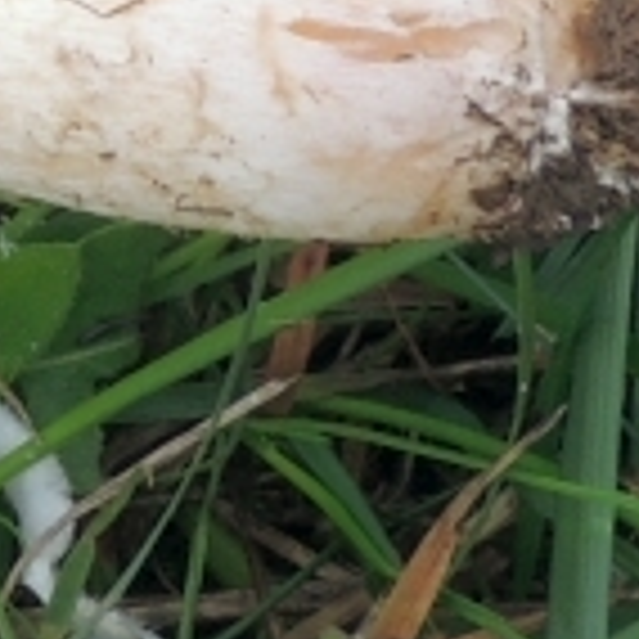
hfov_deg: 9.3
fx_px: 3717
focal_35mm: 178
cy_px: -310
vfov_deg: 9.6
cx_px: -572
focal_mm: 4.9
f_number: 7.6
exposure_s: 1/80
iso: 100
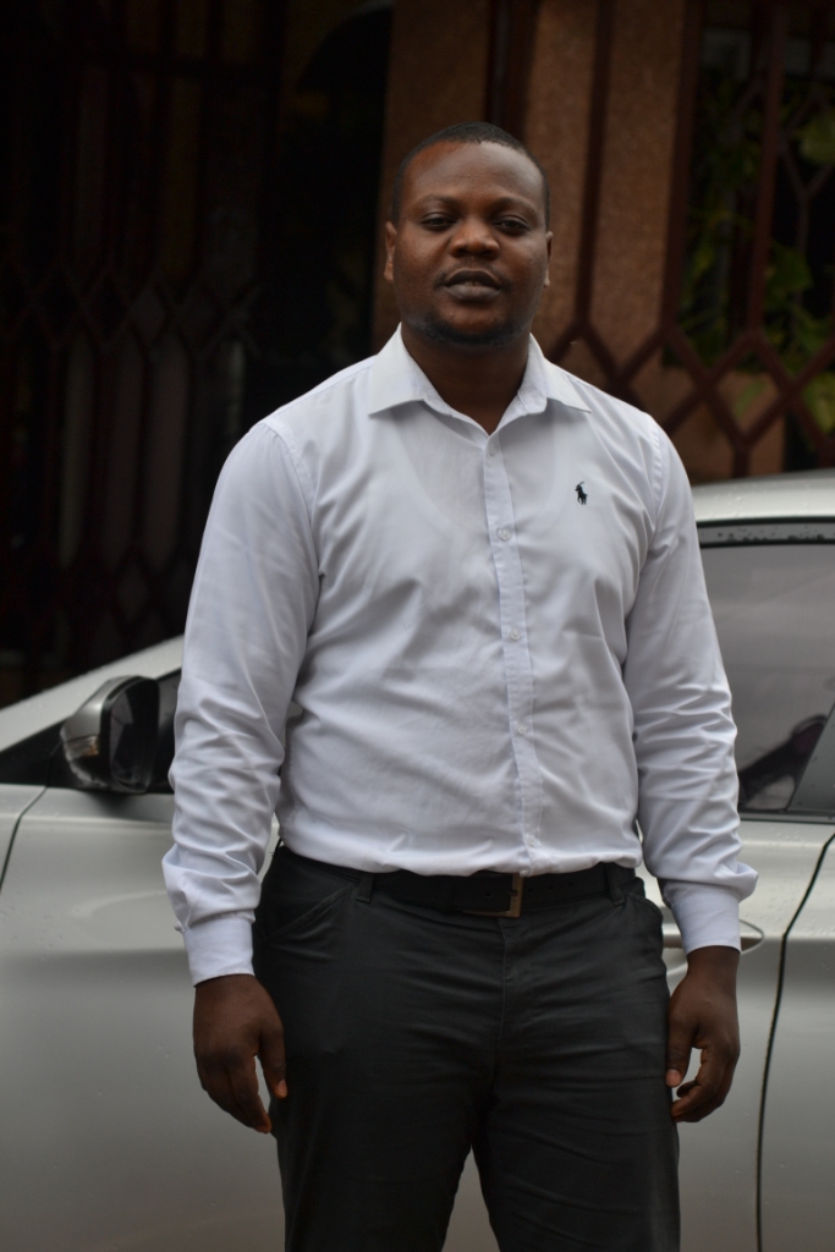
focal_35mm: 202
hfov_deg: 6.8
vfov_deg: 10.2
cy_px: 626
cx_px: 418
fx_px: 7042
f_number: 5.6
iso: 140
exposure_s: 1/500
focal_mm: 135
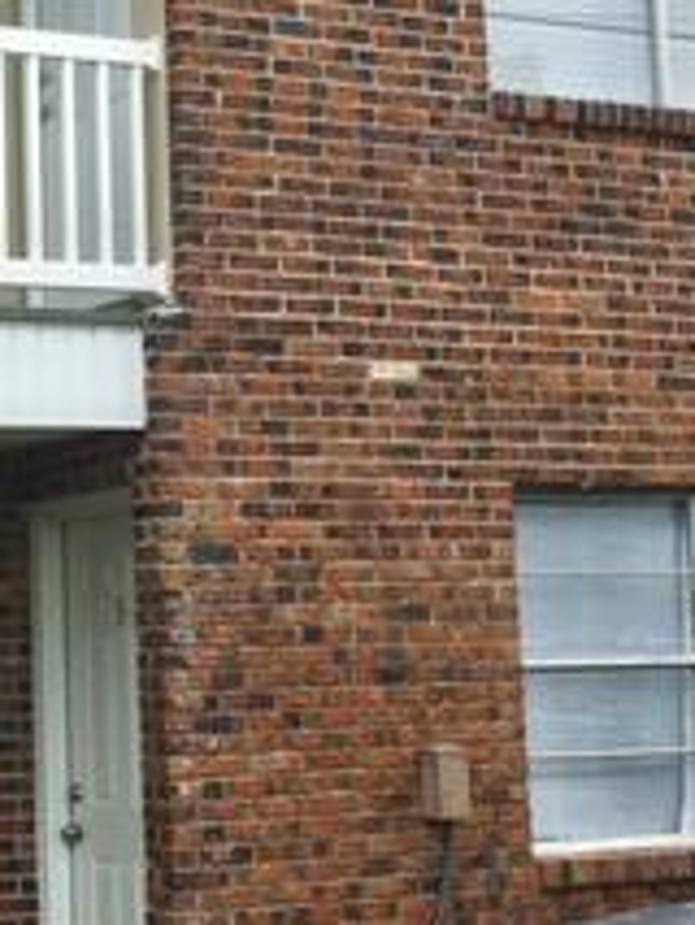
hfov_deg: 16.8
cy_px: 347
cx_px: 96
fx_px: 2327
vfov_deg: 22.4
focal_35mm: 87
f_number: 2.2
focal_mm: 4.15
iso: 25
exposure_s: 1/1166
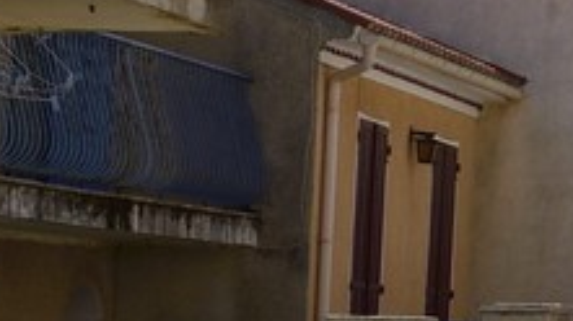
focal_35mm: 243
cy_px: 132
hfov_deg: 7.3
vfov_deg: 5.0
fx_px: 3690
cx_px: 2035
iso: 200
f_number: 14
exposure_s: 1/200
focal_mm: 32
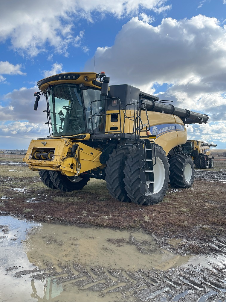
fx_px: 226
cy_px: 151
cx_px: 113
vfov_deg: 67.3
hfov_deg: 53.1
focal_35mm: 26
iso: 32
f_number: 1.6
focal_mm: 4.2
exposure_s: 1/2132
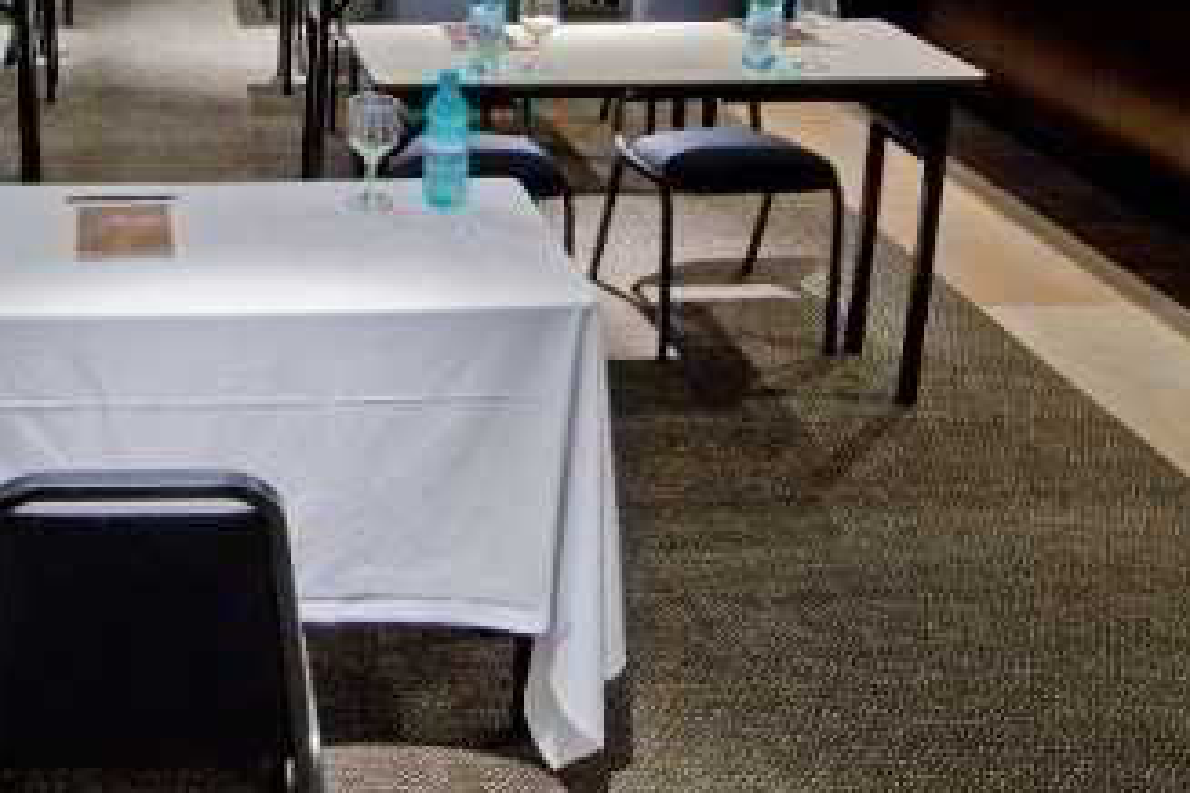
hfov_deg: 41.6
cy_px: -11
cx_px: 160
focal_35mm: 44
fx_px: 1454
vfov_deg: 28.5
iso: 400
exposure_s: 1.3
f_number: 11
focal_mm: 18
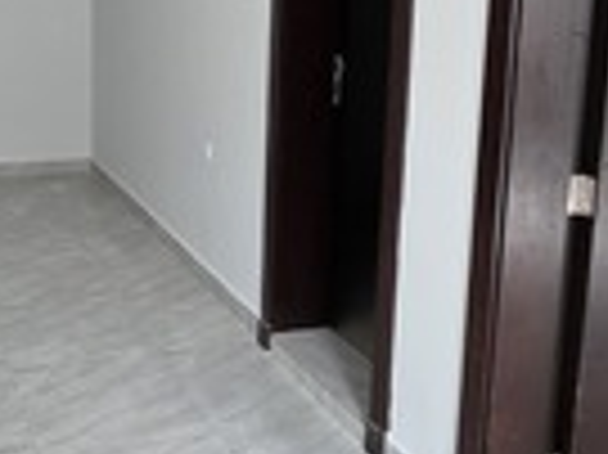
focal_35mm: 44
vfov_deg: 32.1
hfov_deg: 40.8
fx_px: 772
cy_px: 101
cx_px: 106
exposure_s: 1/120
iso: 160
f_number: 1.9
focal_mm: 2.2
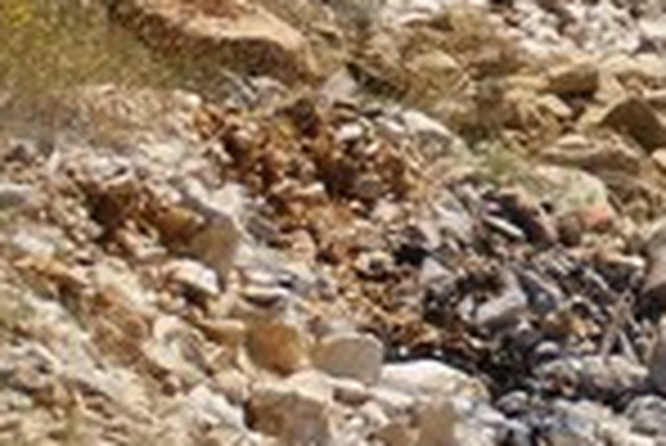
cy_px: -583
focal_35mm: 518
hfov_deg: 3.8
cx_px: 2192
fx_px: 9592
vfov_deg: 2.6
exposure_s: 1/640
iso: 100
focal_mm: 50
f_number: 5
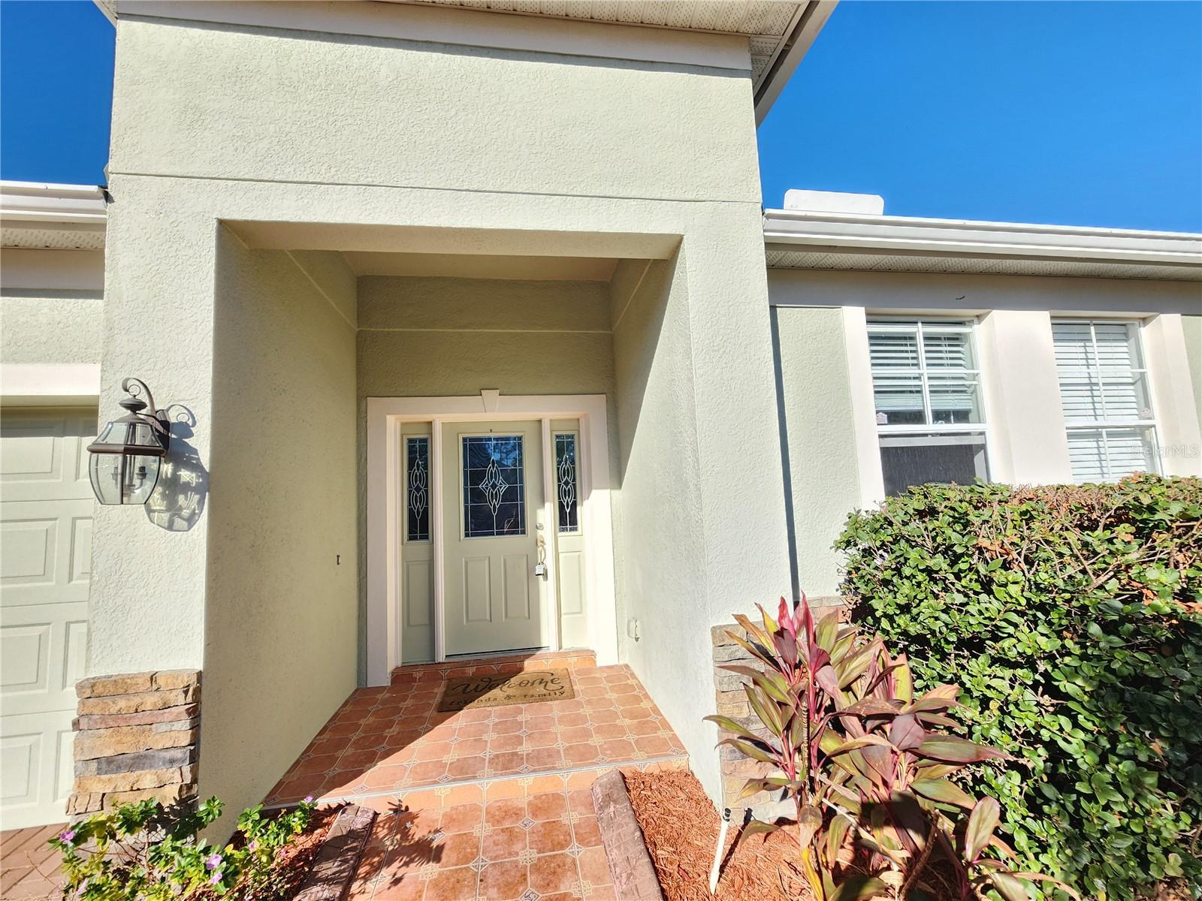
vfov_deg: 89.9
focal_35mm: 13
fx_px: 451
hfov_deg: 106.2
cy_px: 450
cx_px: 601
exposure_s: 1/711
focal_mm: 2.2
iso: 50
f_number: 2.2
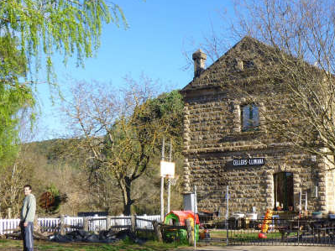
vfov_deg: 27.9
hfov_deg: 36.2
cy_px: 152
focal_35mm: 52
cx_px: 240
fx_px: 503
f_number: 3.3
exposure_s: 1/400
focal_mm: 4.9
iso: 100
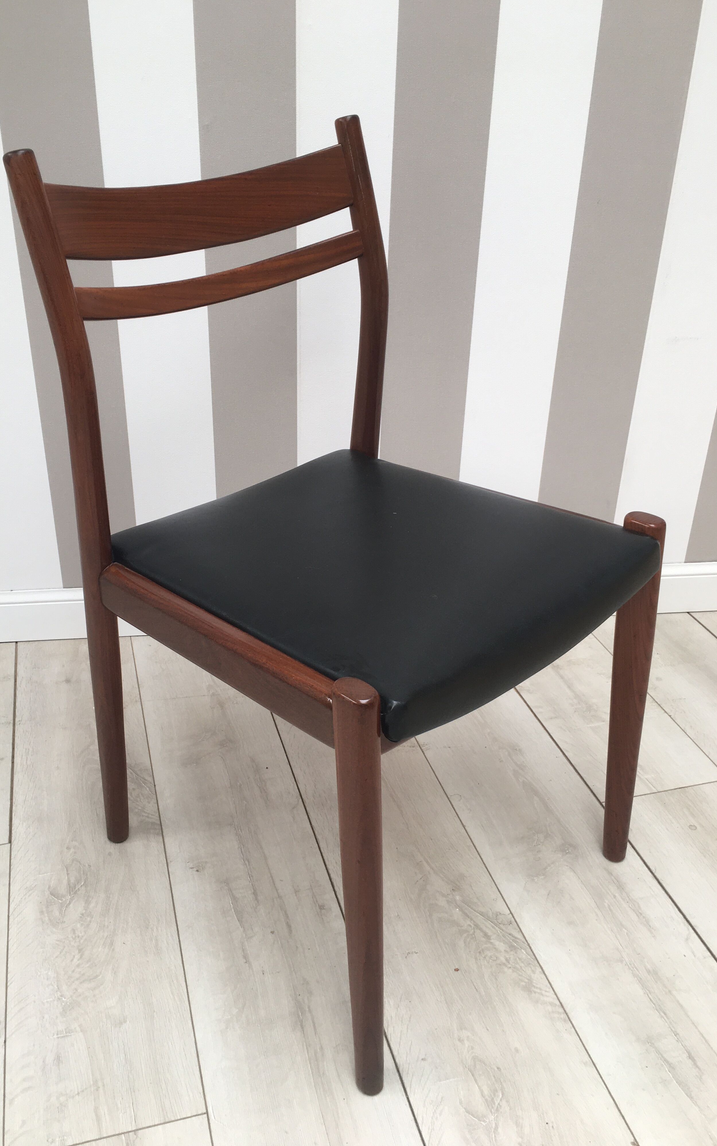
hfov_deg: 40.5
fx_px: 969
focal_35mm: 31
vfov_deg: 61.2
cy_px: 569
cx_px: 305
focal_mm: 4.15
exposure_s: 1/100
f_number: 2.2
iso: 32
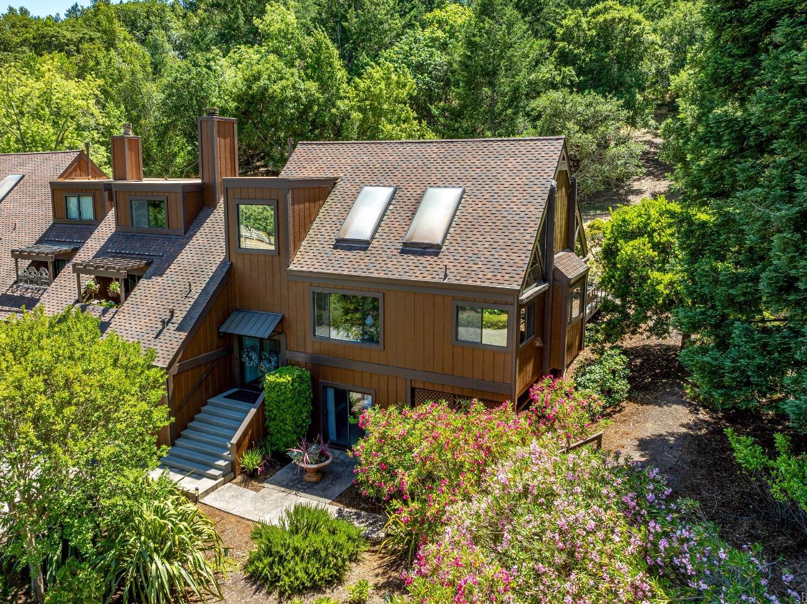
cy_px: 268
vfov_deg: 49.6
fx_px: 652
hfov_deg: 63.4
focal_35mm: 28
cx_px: 382
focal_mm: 12.29
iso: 100
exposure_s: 1/200
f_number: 5.6
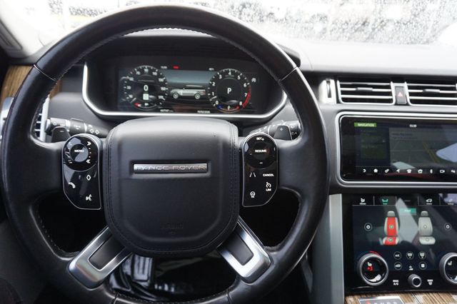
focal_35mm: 24
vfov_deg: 53.1
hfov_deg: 73.8
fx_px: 304
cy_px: 152
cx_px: 228
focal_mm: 16
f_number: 4
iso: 500
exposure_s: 1/60
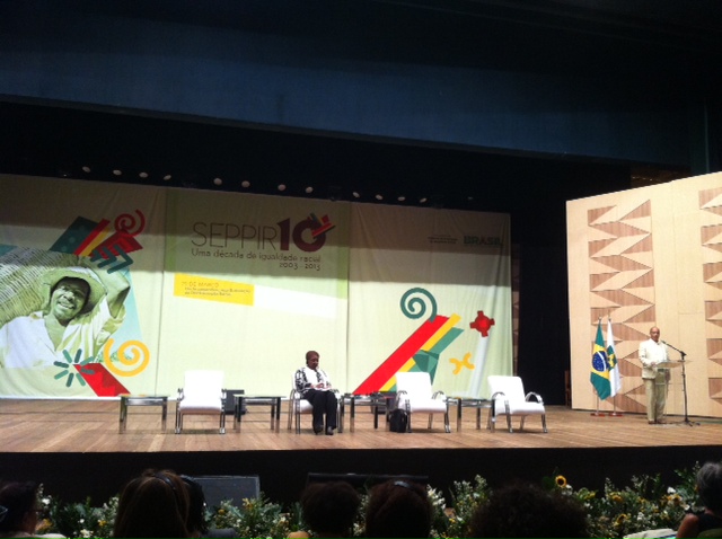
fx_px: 729
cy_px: 270
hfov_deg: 52.7
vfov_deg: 40.6
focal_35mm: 35
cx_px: 361
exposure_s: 1/15
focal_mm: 3.85
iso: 160
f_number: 2.8
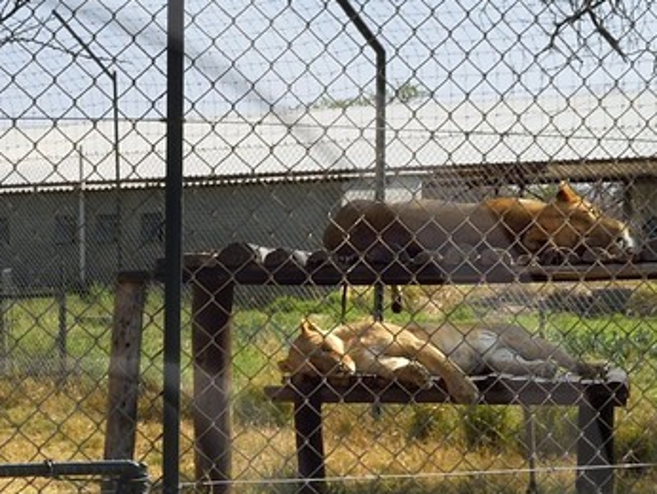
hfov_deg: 15.7
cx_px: -150
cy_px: 674
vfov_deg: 12.0
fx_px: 2279
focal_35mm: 120
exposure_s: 1/160
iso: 200
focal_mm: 27
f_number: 16
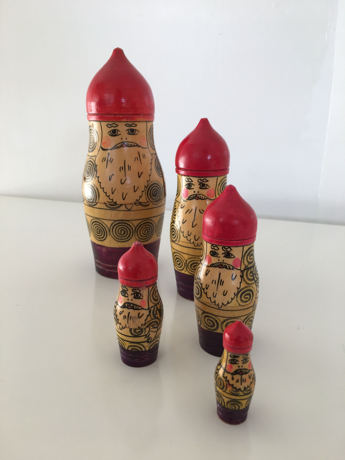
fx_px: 385
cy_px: 230
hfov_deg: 48.2
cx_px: 172
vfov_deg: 61.7
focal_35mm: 29
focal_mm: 4.15
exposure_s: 1/100
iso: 40
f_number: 2.2
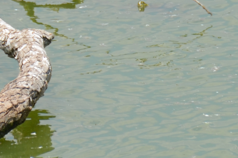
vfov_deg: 1.1
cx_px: 129
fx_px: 8259
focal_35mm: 1252
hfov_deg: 1.7
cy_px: -121
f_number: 7.1
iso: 200
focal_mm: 200
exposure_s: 1/800
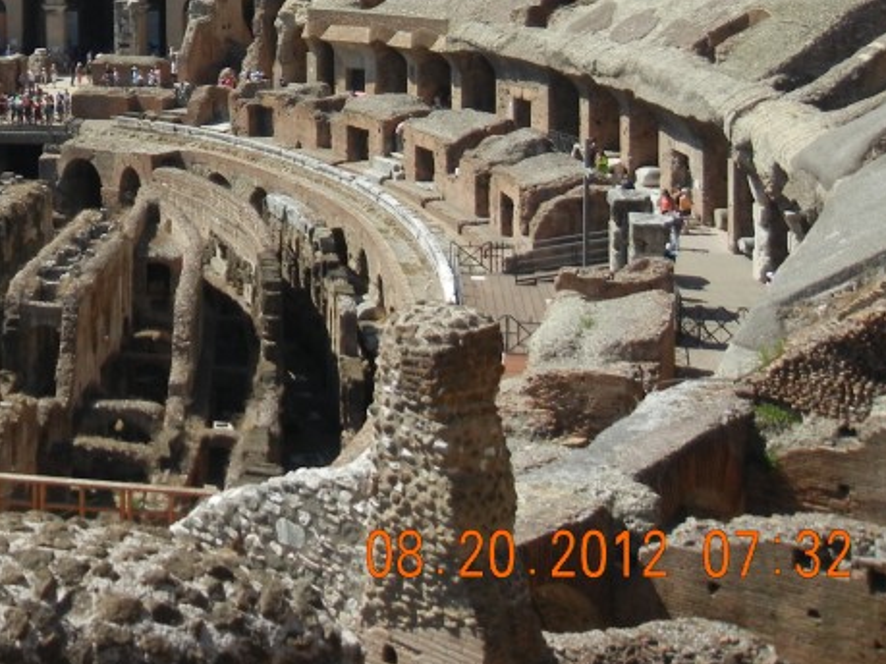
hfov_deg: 27.2
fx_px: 1714
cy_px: -33
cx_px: -15
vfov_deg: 21.0
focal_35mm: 67
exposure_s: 1/335
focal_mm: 5.4
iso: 160
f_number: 7
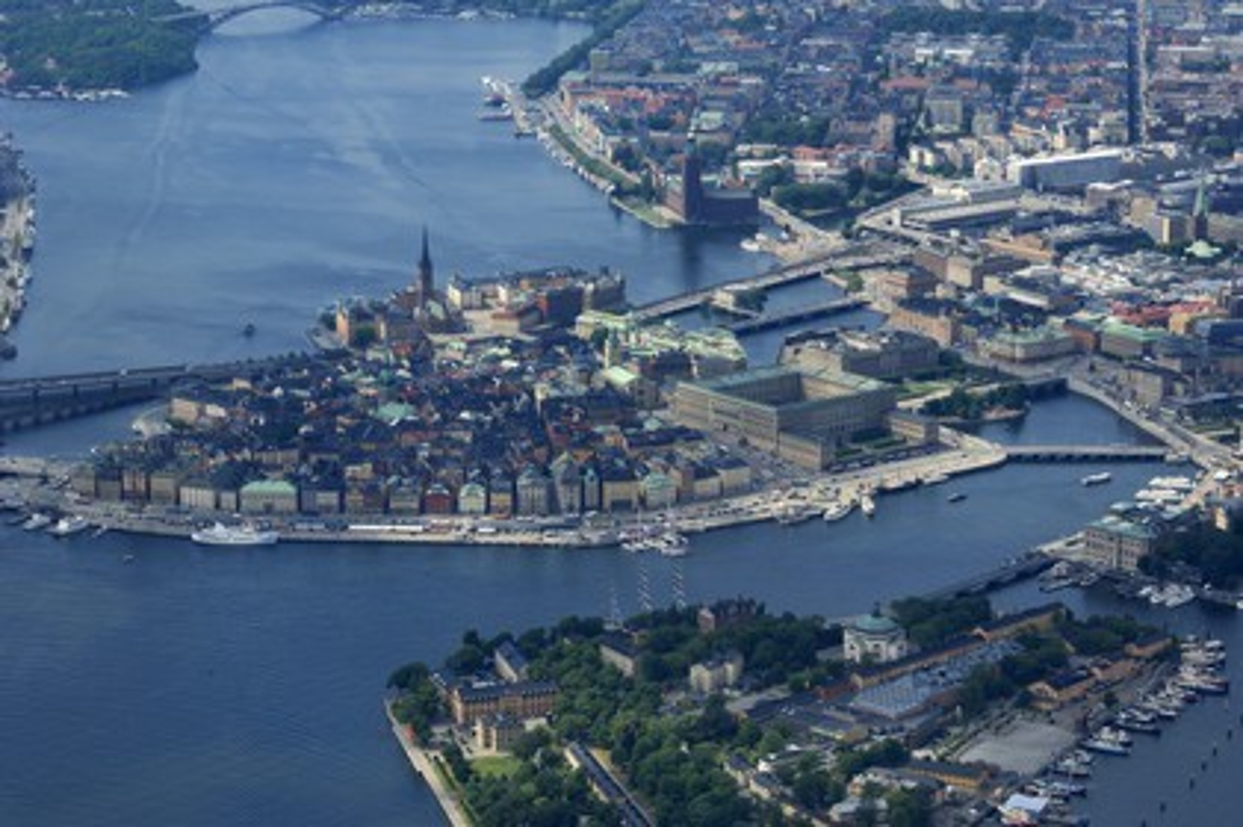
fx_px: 3622
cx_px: 622
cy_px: 414
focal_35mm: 105
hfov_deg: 19.5
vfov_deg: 13.0
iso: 100
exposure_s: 1/1250
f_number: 4
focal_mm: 70
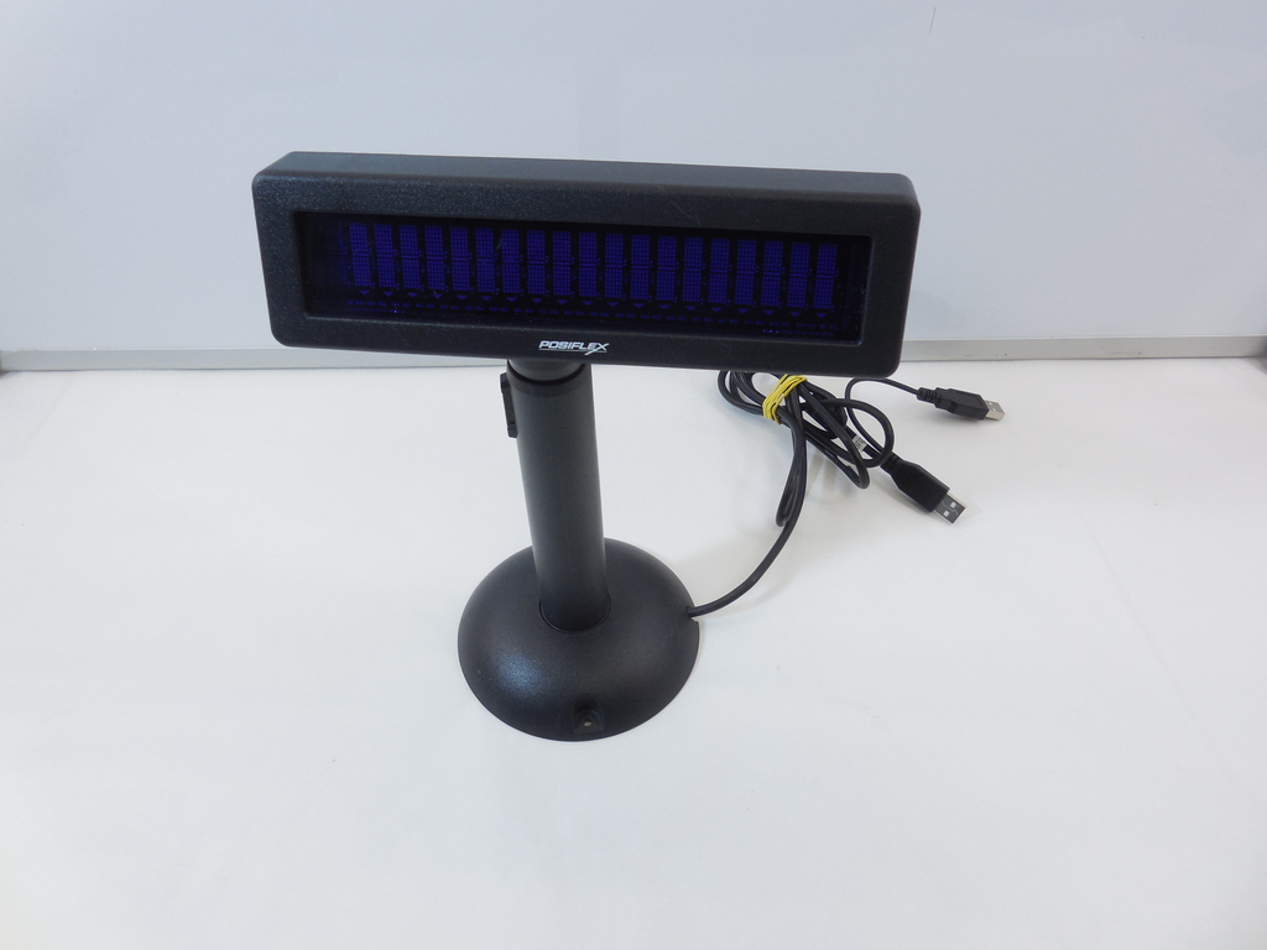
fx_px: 952
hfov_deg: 67.3
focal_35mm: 26
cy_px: 475
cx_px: 634
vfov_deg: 53.1
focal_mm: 4.6
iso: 125
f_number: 3.5
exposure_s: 1/40
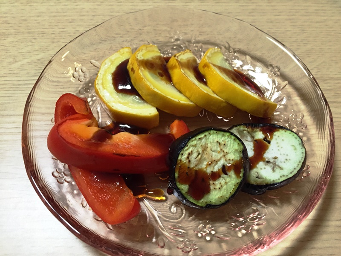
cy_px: 128
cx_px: 170
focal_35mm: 29
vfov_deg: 48.2
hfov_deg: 61.7
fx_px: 286
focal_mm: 4.15
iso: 200
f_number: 2.2
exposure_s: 1/30
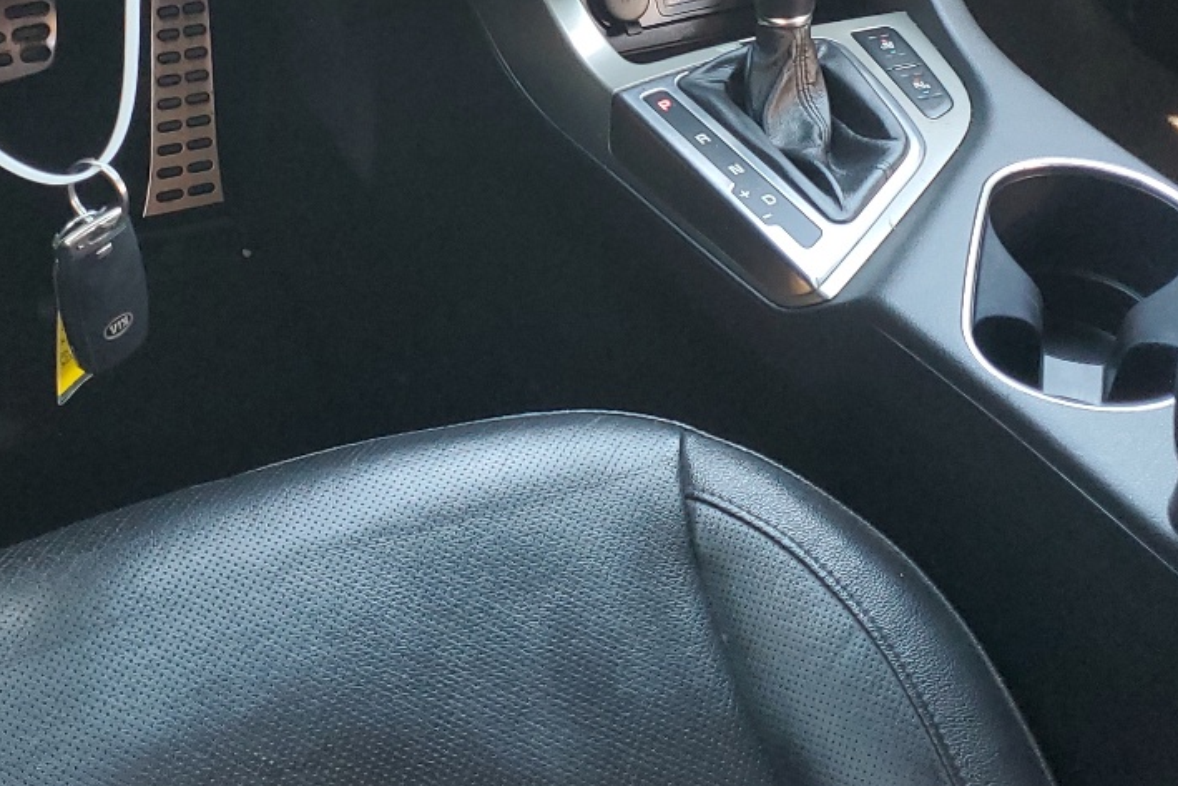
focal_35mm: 61
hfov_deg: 32.7
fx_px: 1996
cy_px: 0
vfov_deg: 21.5
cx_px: 415
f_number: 1.5
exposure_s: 1/60.2
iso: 133
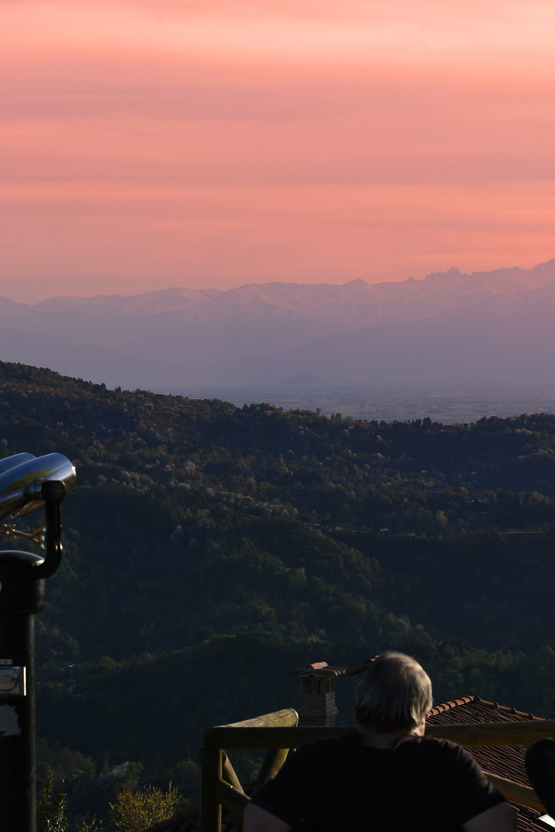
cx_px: 420
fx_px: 2958
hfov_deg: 10.7
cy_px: 268
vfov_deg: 16.0
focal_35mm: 128
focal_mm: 70
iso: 100
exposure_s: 1/160
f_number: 11
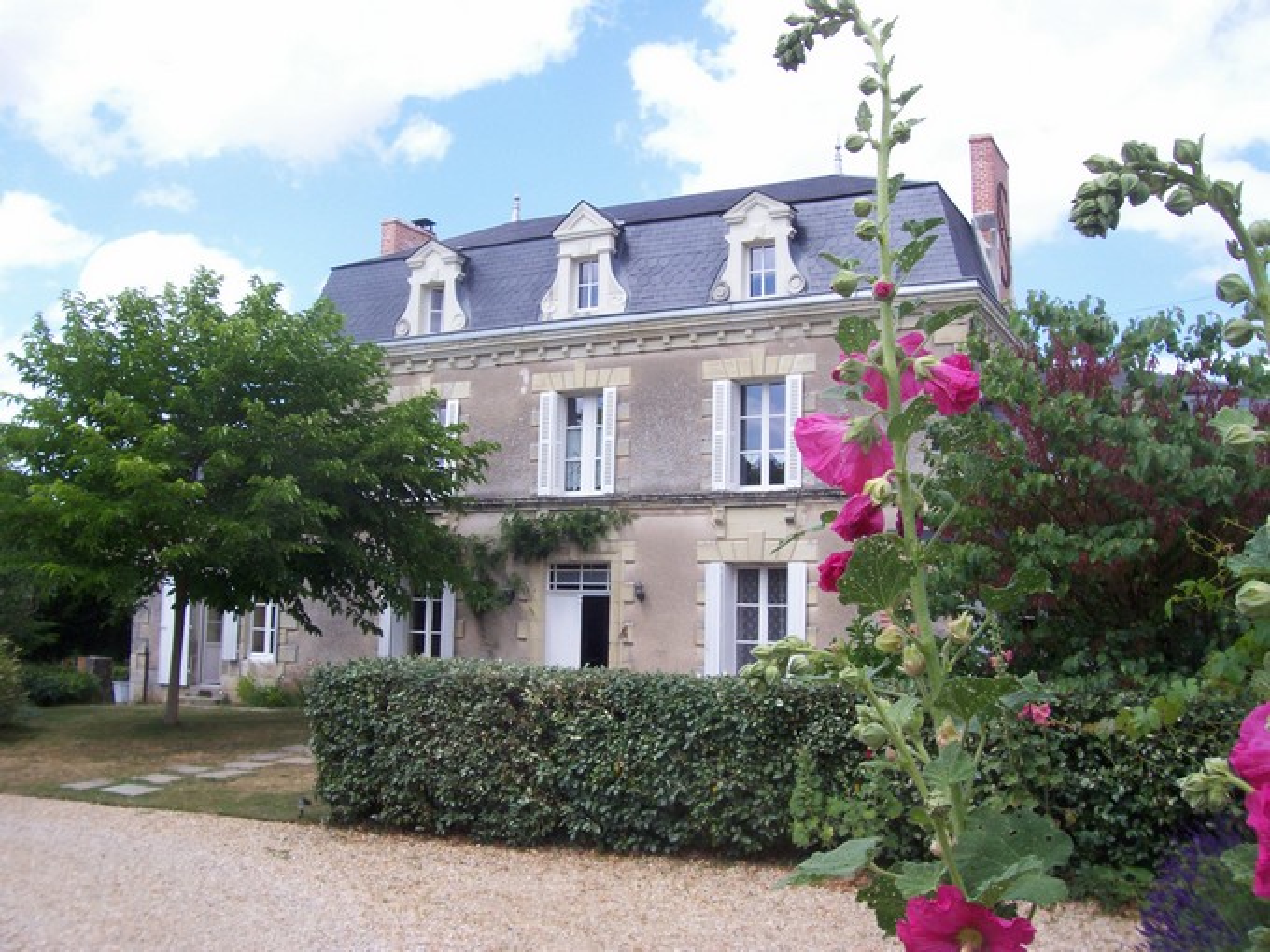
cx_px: 635
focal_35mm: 34
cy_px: 476
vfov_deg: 41.8
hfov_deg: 54.0
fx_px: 1247
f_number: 5.1
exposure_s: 1/289
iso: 80
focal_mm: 5.6
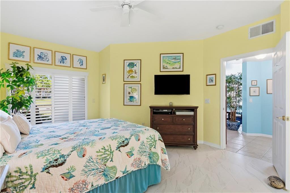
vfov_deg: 73.8
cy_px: 96
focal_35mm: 16
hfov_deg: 96.7
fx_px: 129
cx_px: 145
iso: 1600
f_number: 8
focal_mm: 16
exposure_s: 1/10
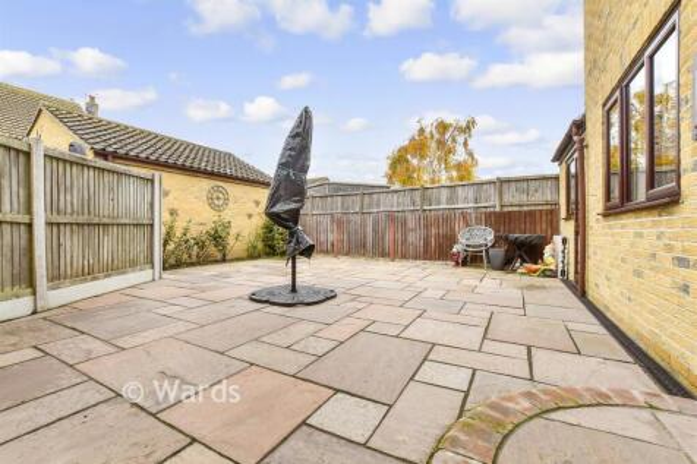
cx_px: 348
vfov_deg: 77.3
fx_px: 290
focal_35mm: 15
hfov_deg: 100.4
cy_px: 232
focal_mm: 10
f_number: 8
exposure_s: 1/80
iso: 400
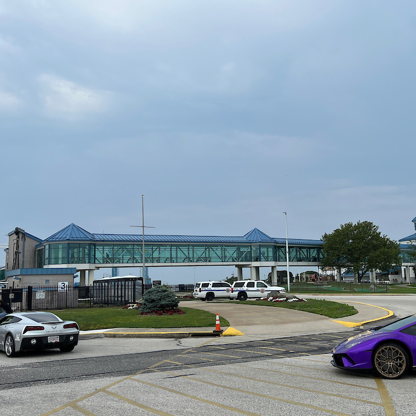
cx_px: 257
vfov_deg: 41.9
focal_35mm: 40
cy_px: 211
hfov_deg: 41.6
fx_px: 544
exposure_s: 1/6993
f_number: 1.5
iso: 50
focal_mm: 5.7
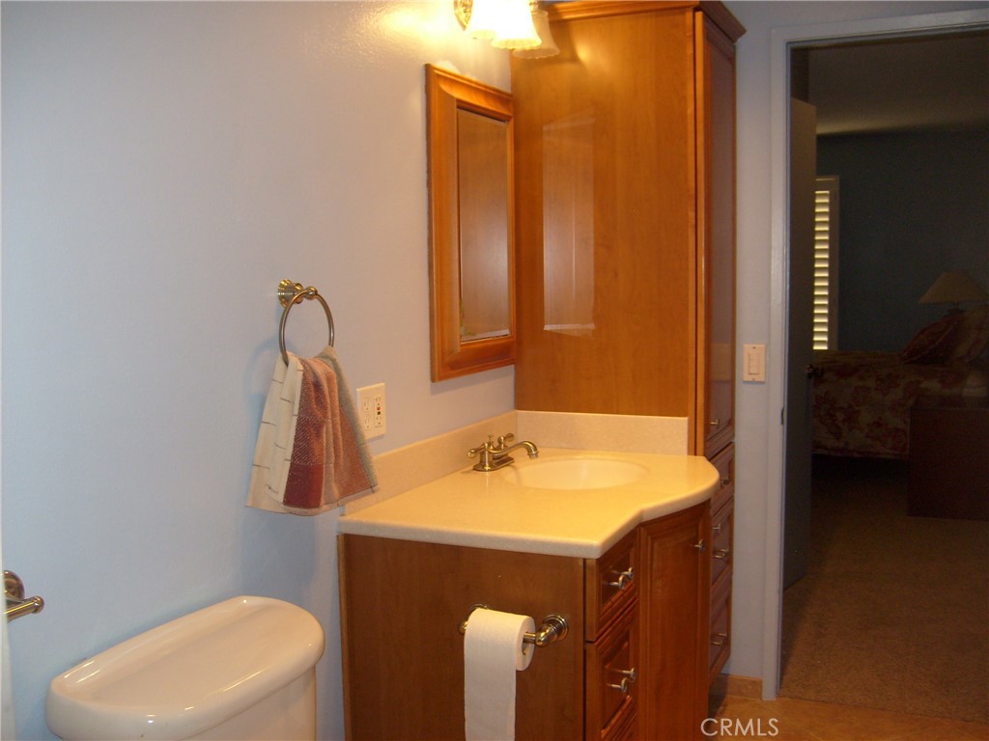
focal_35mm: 35
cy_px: 370
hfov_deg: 52.6
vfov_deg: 40.7
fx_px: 1000
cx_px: 494
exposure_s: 1/45
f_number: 2.8
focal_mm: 5.8
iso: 100
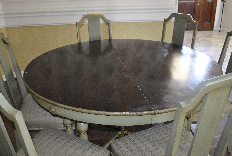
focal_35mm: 36
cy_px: 78
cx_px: 116
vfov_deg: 37.0
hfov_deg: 53.0
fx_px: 232
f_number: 6.3
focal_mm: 24
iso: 1600
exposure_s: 1/40
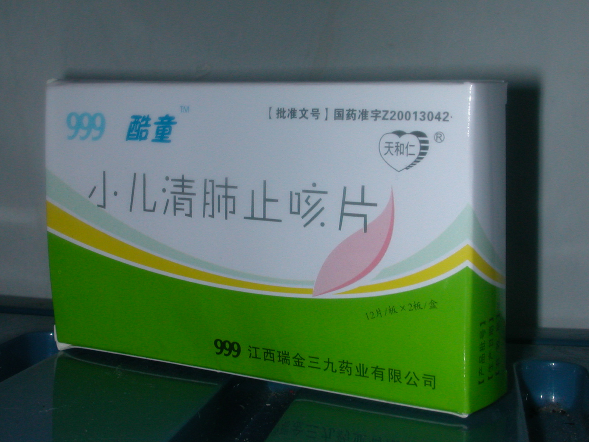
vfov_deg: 25.2
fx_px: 987
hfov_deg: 33.2
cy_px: 221
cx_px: 294
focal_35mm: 58
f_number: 5.6
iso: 100
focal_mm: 8.9
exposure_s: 1/59.9
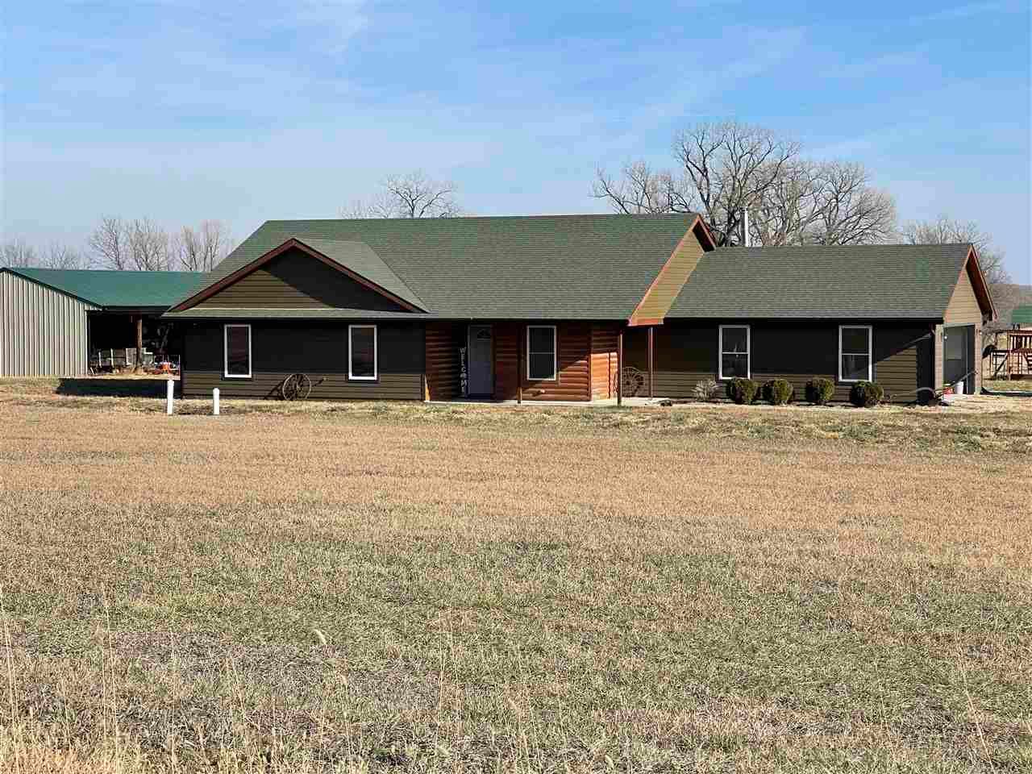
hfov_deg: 30.3
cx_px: 516
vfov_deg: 22.9
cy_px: 387
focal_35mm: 64
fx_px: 1908
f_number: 2.2
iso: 20
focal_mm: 7.5
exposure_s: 1/1449
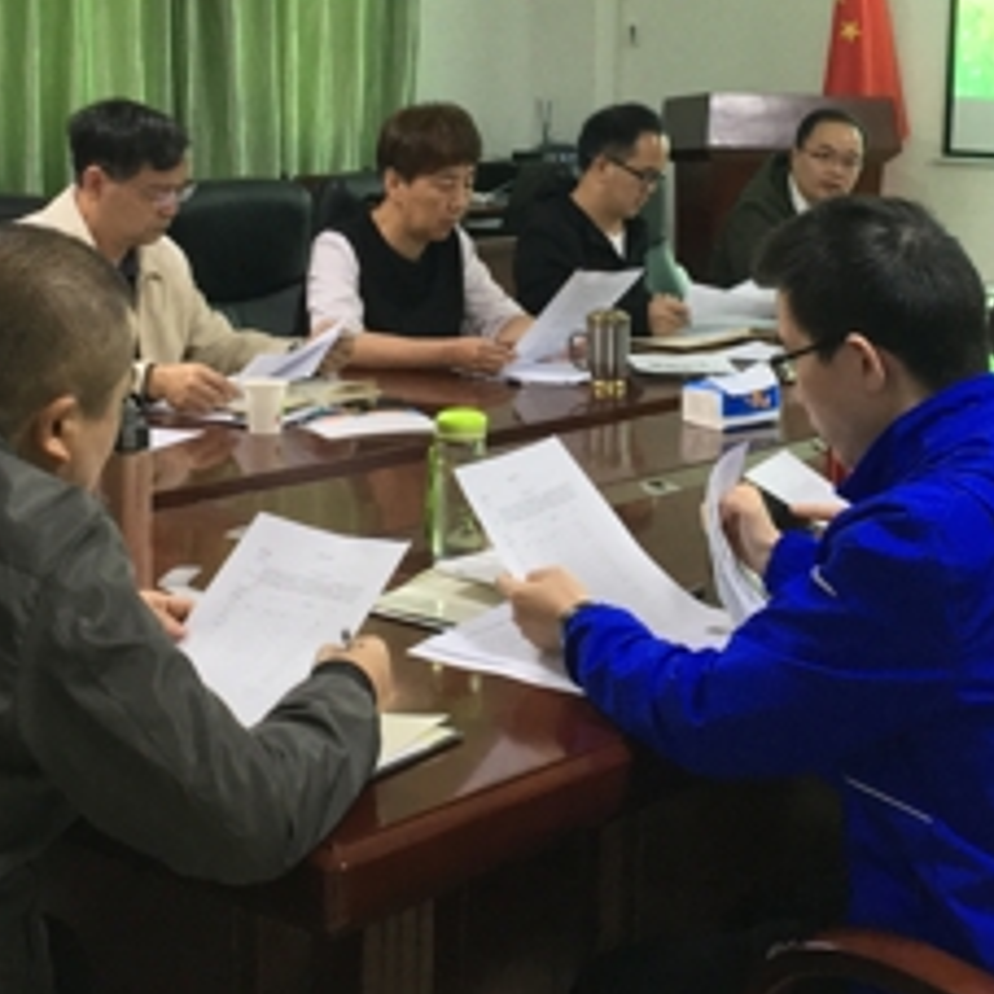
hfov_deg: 25.0
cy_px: 339
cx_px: 547
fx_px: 2242
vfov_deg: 24.9
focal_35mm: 69
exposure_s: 1/33
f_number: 2.2
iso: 200
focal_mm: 4.15
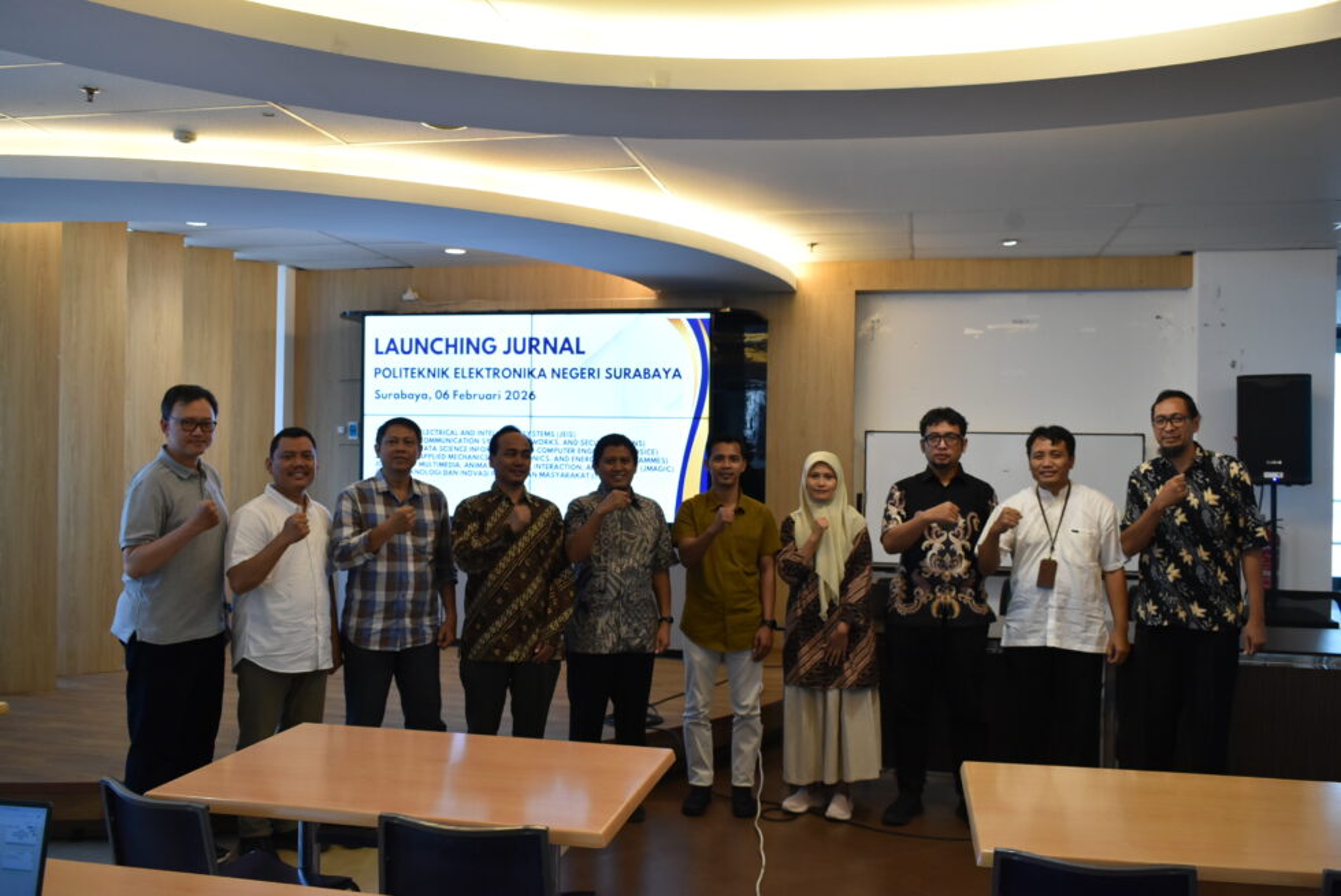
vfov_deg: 41.8
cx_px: 670
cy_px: 448
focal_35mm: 32
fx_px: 1174
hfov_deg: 59.5
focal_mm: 21
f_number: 6.3
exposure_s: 1/60
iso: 800
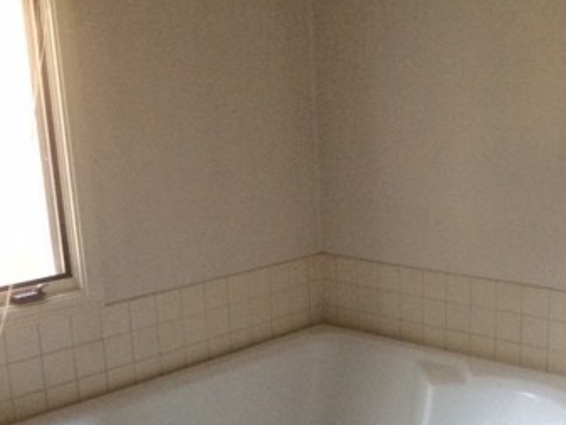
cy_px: 326
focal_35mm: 55
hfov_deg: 34.3
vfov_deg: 26.2
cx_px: 411
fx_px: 900
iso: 250
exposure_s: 1/30
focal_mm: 4.15
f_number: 2.2
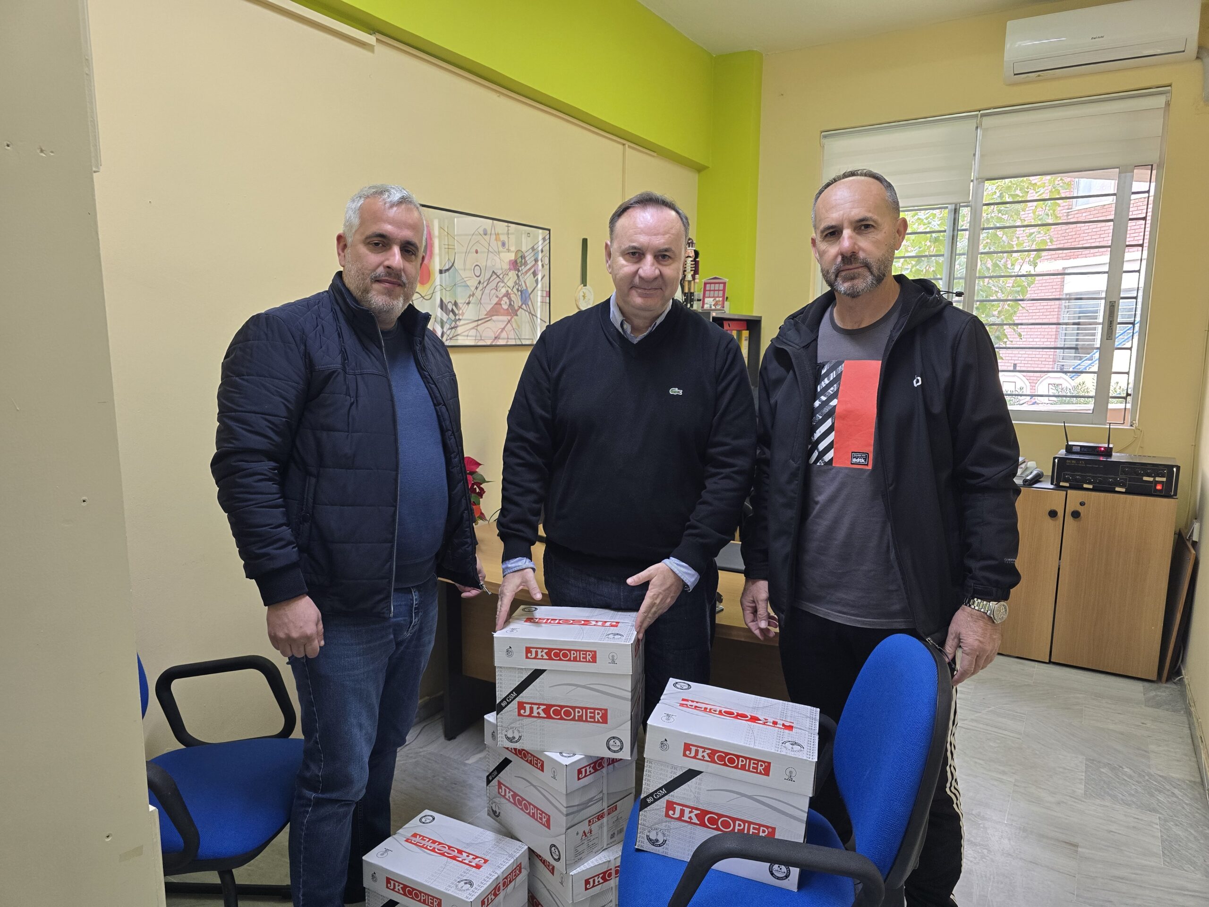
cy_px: 454
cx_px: 604
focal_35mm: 23
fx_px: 803
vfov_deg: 58.9
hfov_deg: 73.9
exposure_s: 1/100
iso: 200
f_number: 1.7
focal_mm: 6.3
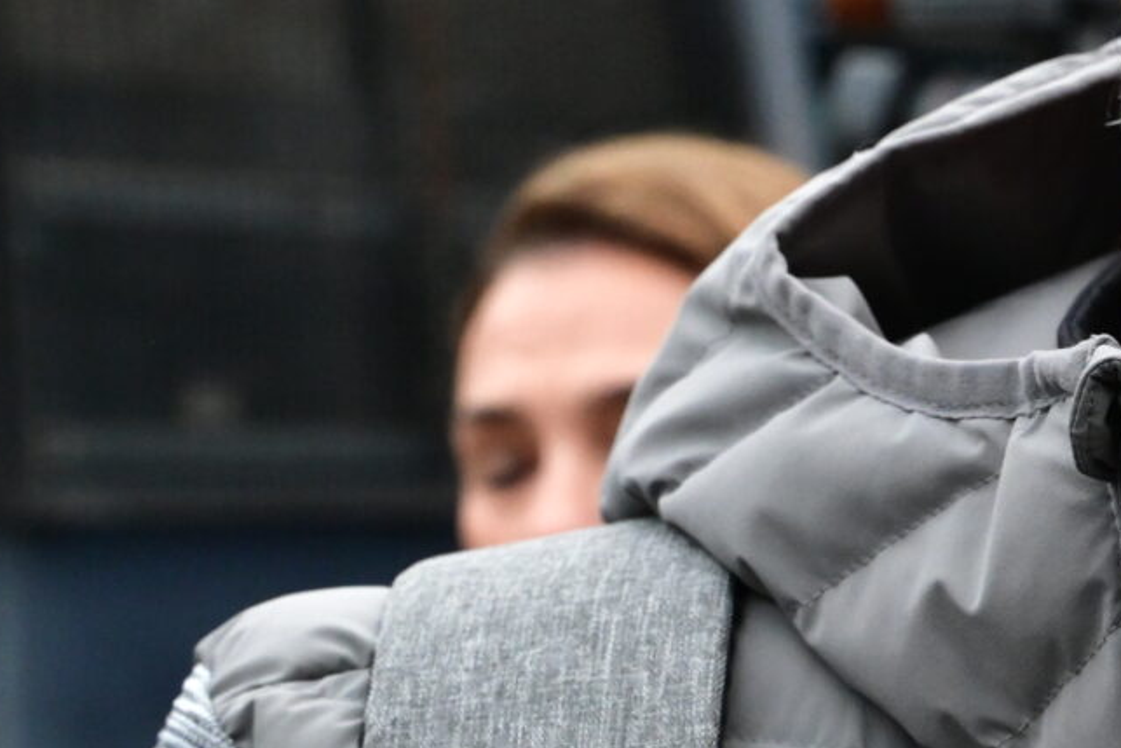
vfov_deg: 7.2
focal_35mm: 191
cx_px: 1648
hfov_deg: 10.4
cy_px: 428
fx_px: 5948
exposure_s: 1/500
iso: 3200
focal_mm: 48
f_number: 6.3
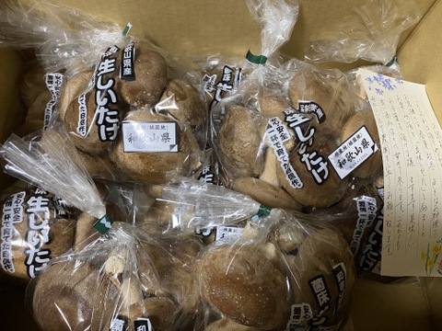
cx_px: 221
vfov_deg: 53.1
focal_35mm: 26
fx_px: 332
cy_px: 166
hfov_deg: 67.3
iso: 160
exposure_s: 1/50
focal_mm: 4.25
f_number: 1.8
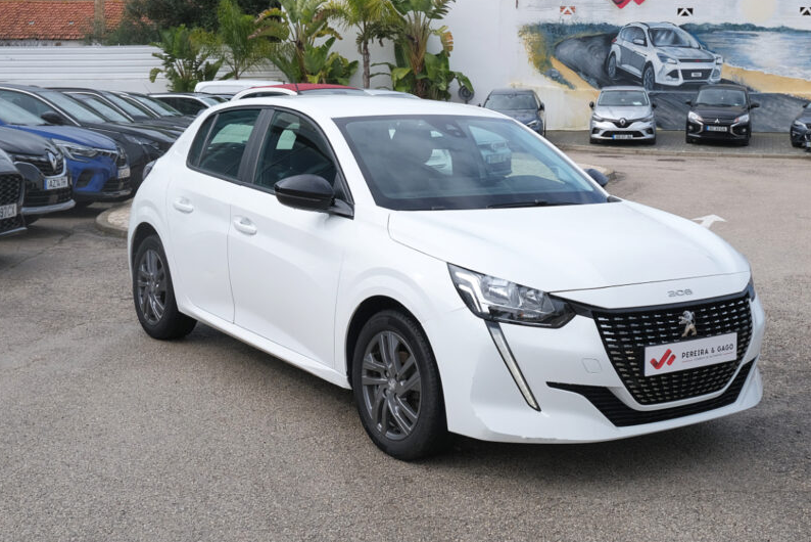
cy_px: 268
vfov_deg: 27.5
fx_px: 1104
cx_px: 437
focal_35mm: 49
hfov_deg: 40.3
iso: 160
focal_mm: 25.6
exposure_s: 1/160
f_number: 9
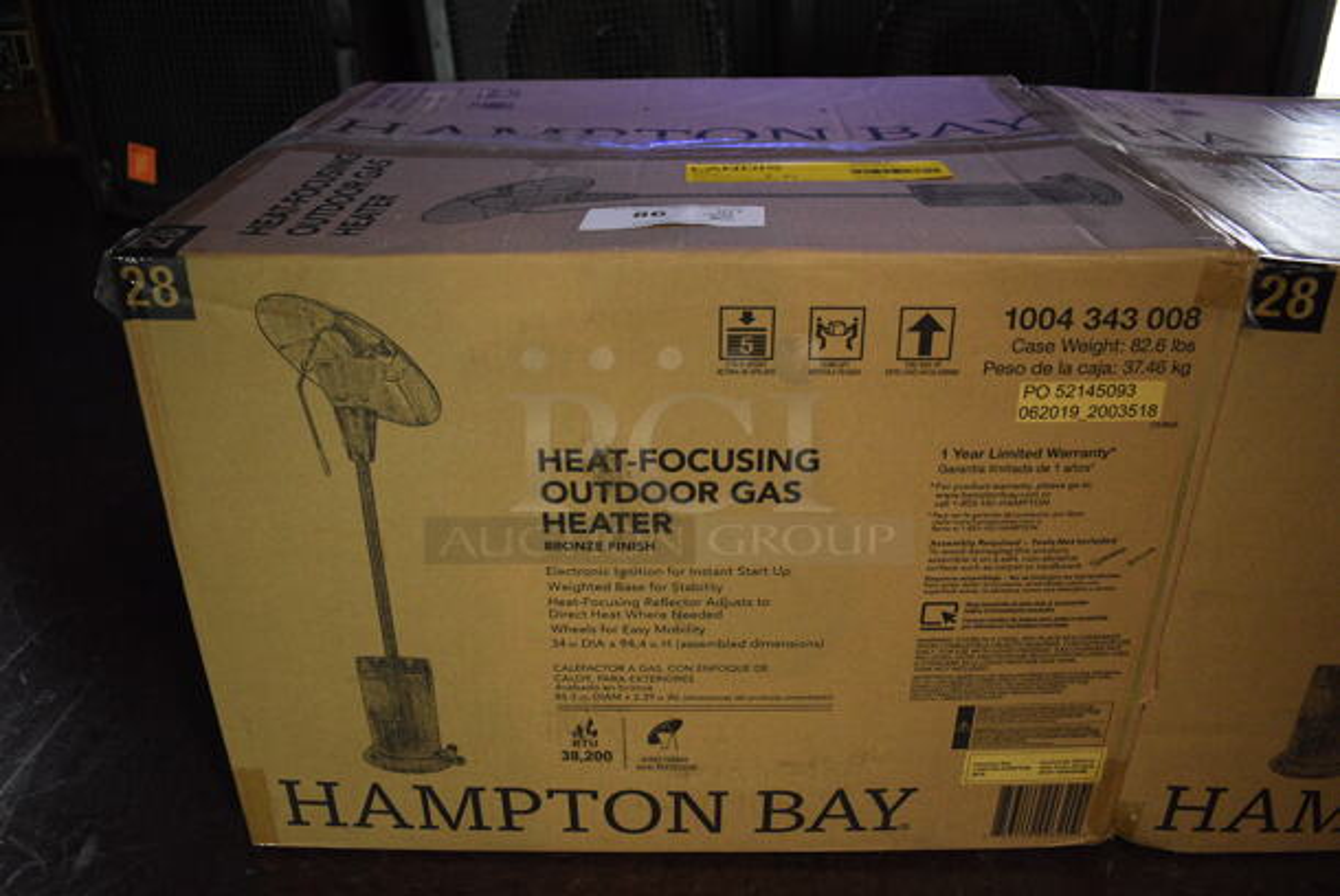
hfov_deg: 61.9
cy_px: 448
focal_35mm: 30
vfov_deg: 43.7
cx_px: 670
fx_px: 1118
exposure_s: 1/30
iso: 2800
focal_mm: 20
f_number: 3.5
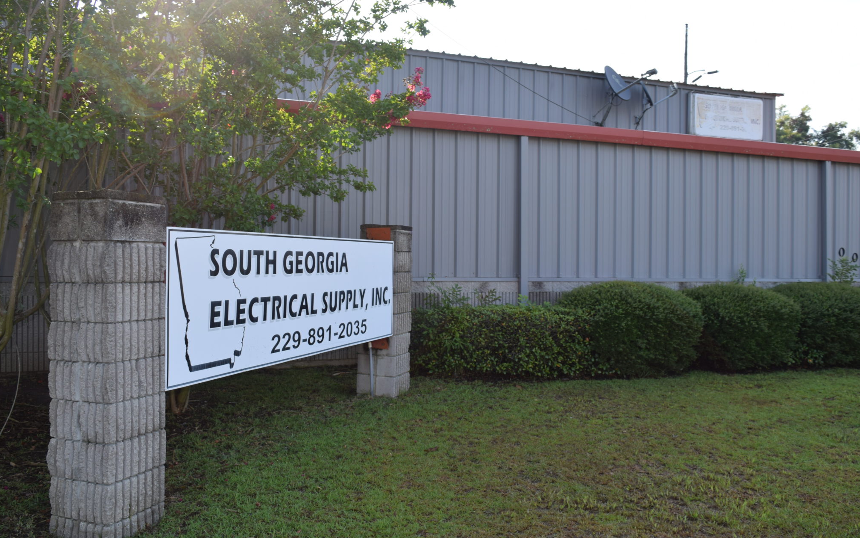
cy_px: 270
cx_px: 433
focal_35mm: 28
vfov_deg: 44.5
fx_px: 656
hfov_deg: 66.5
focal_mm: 18
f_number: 6.3
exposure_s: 1/160
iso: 100
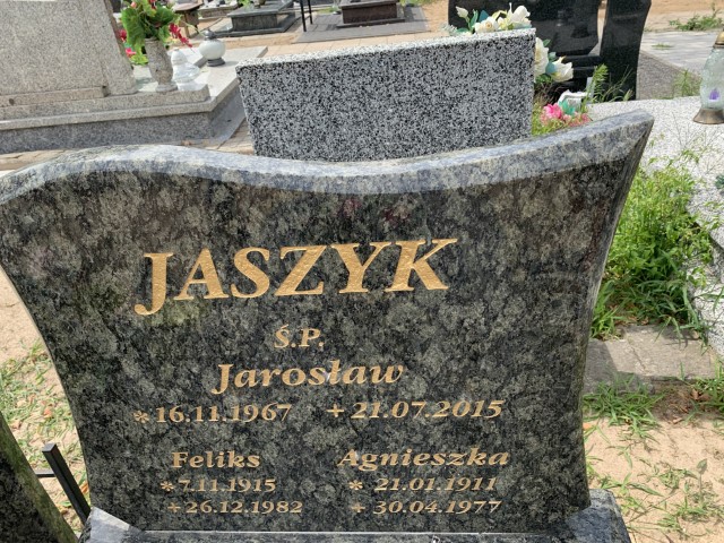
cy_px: 272
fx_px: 544
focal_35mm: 26
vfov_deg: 53.1
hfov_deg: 67.3
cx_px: 362
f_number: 1.8
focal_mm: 4.25
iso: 25
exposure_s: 1/856
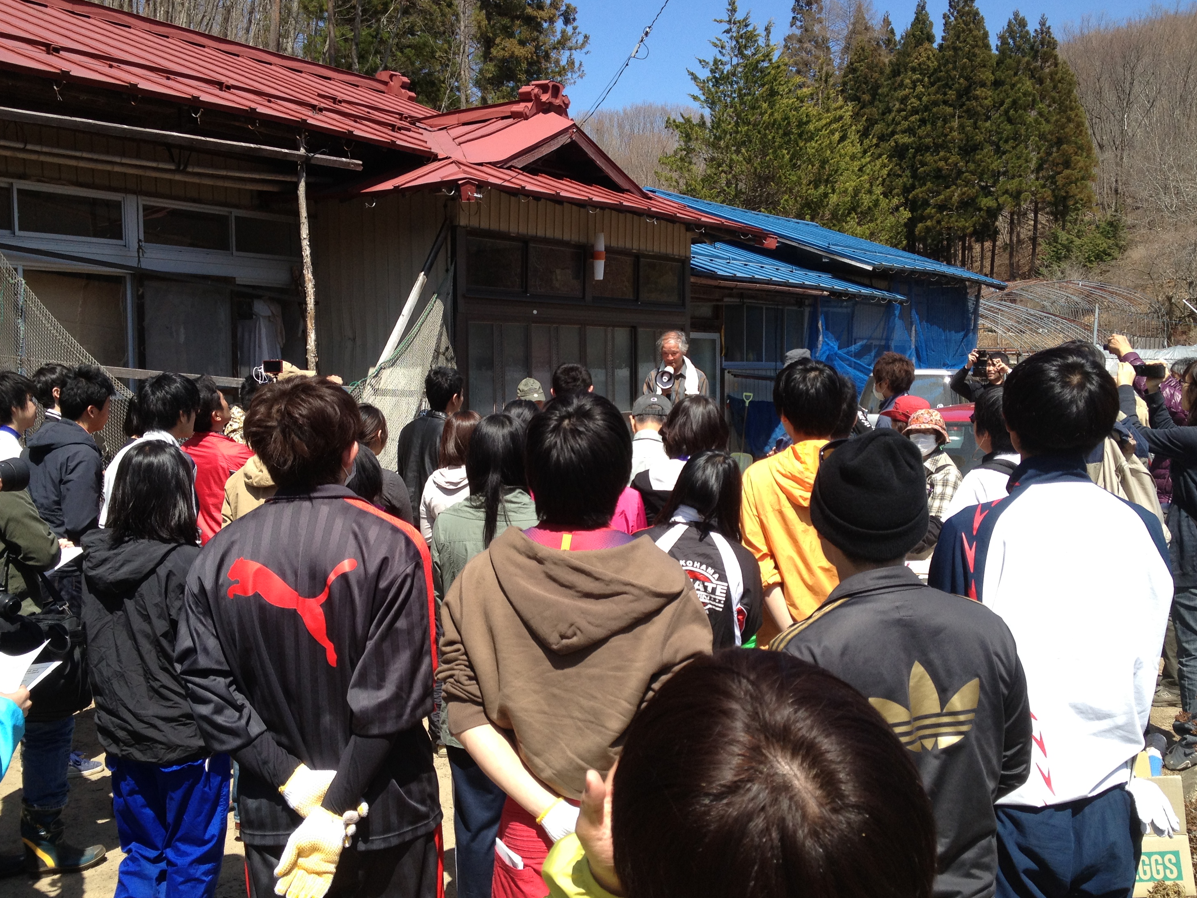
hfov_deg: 47.9
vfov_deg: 36.8
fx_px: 1349
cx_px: 576
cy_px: 448
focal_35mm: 39
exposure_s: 1/1062
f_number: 2.4
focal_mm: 4.28
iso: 64
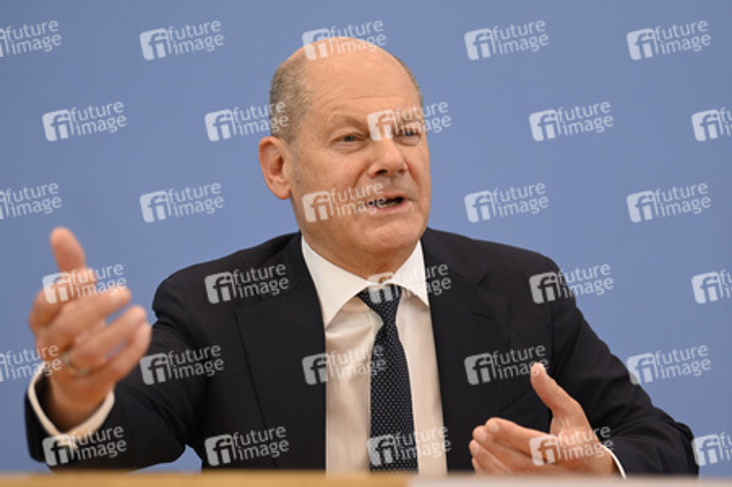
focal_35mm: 110
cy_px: 244
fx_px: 2235
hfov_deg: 18.6
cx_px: 366
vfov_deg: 12.4
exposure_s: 1/800
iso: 1000
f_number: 2.8
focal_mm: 110
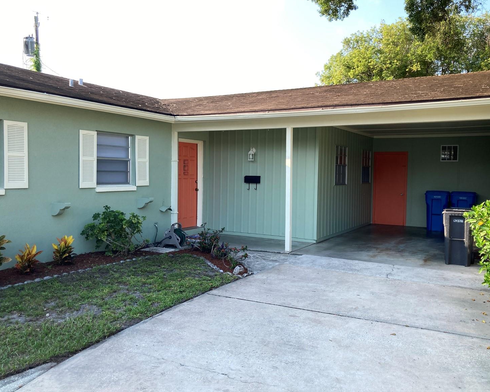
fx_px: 435
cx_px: 261
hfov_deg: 58.7
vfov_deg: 48.5
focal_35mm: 30
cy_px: 191
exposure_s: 1/496
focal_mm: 3.99
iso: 20
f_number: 1.8
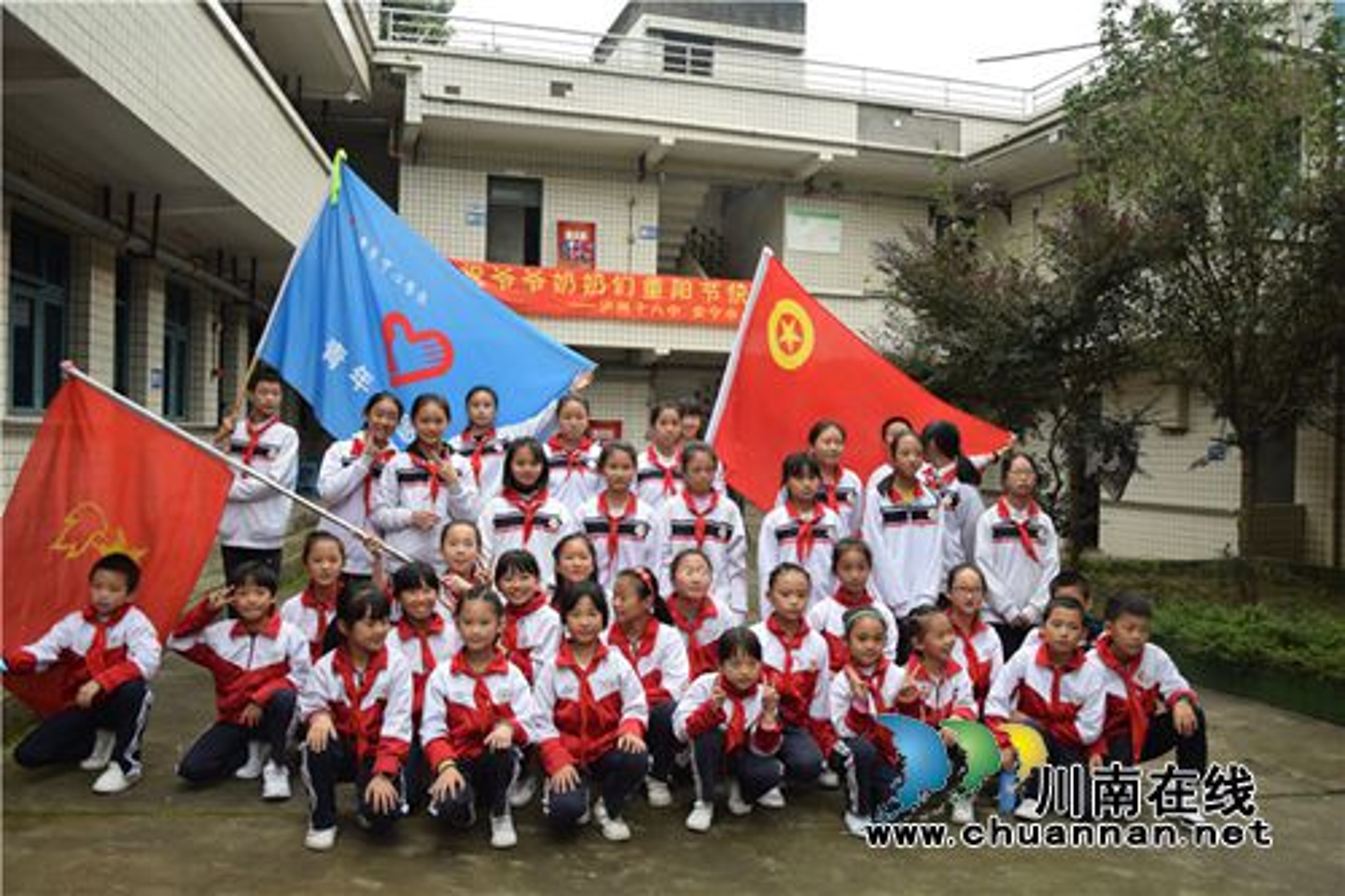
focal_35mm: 32
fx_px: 1176
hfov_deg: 59.5
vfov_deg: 41.7
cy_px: 448
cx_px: 672
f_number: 4
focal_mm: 21
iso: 800
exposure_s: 1/1000
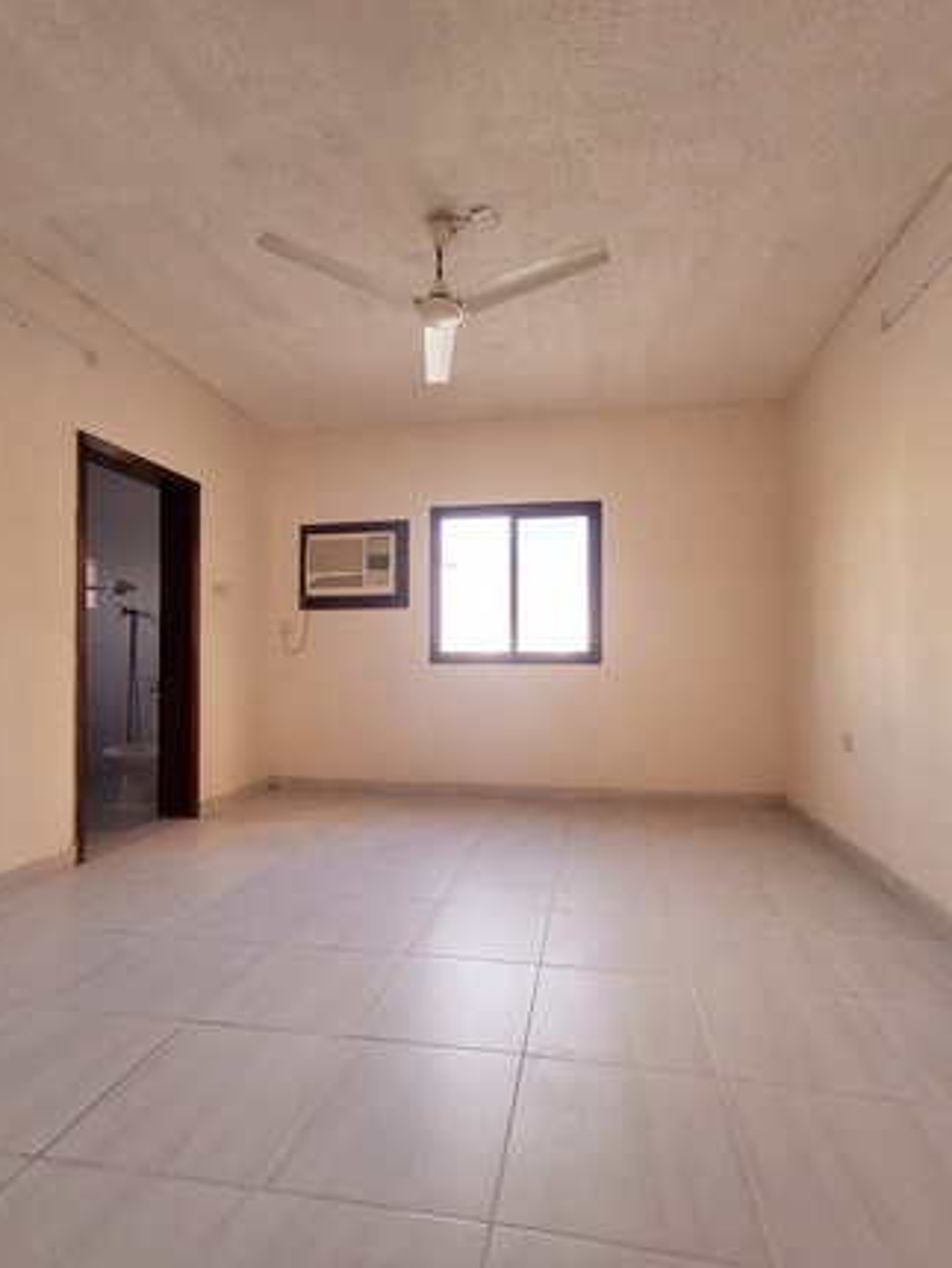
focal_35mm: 17
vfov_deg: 91.0
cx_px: 491
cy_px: 647
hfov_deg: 74.8
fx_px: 623
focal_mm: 1.64
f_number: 2.2
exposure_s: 1/50
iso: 160
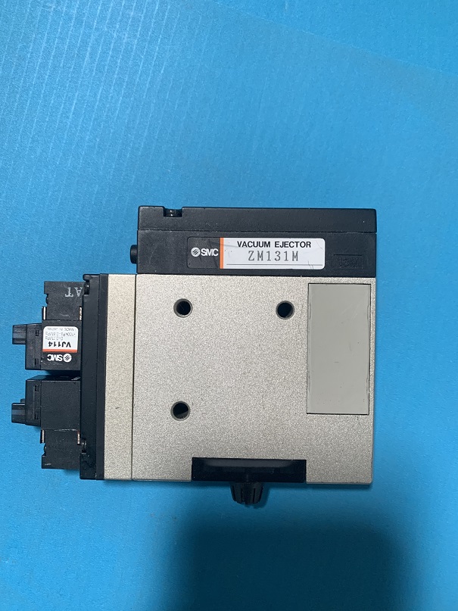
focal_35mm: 26
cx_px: 229
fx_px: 459
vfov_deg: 67.3
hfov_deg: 53.1
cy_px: 306
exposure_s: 1/60
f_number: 1.8
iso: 100
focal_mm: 4.25
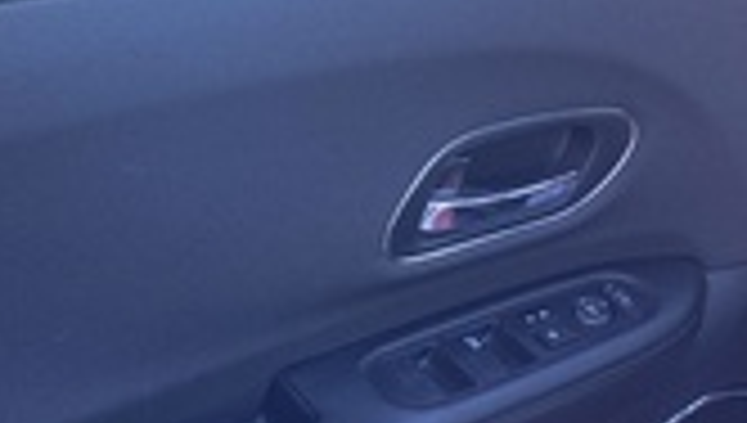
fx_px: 1528
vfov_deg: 15.7
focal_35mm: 77
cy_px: 299
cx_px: 144
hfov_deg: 26.9
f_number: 1.8
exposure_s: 1/121
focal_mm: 3.99
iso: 80
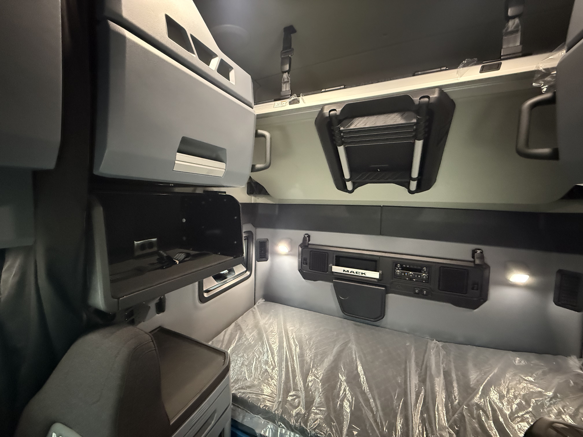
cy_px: 218
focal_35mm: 14
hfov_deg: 102.1
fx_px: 236
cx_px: 292
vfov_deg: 85.7
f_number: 2.2
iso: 1600
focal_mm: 2.22
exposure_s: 1/38
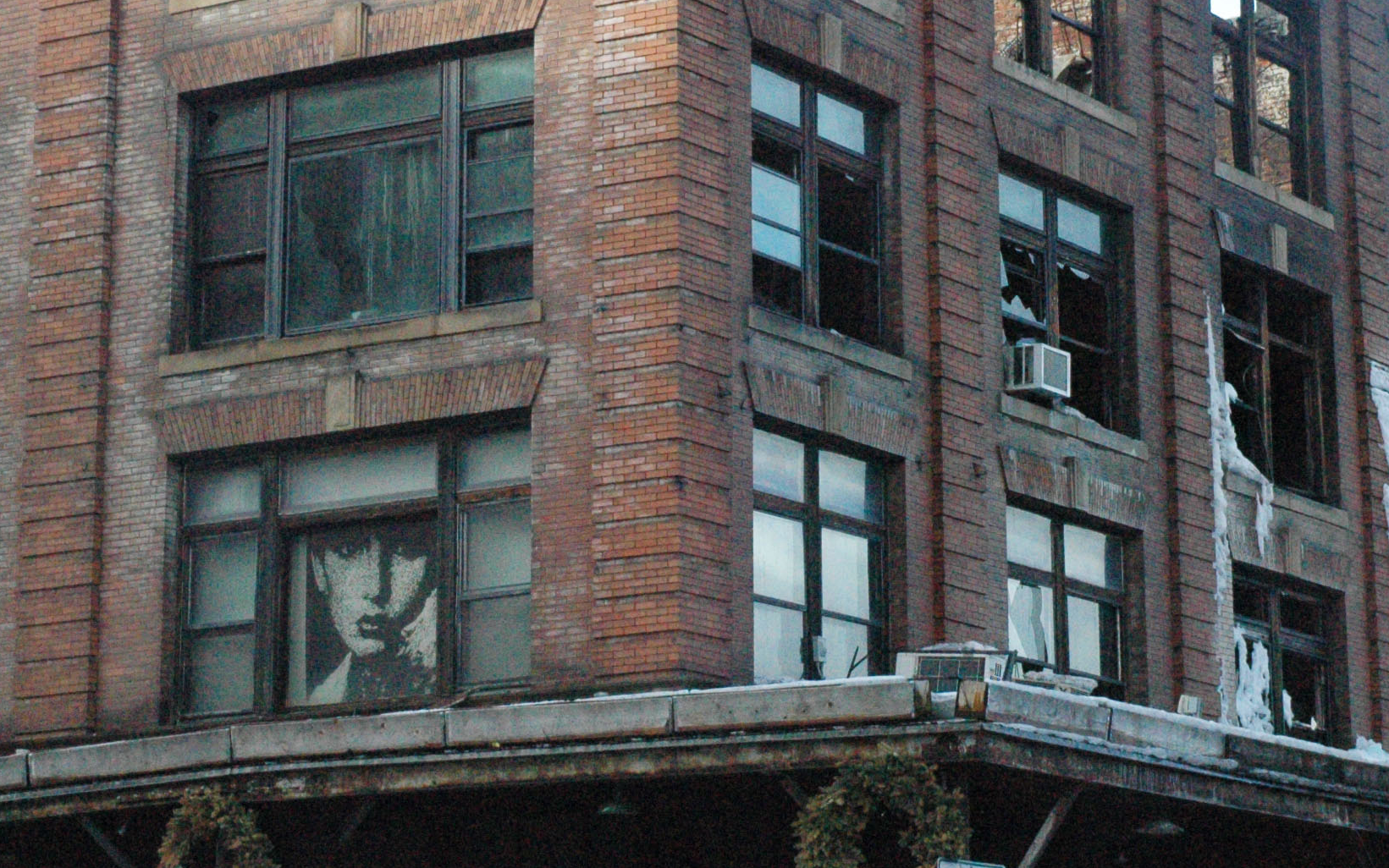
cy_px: 187
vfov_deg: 11.7
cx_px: 923
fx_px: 4240
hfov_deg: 18.6
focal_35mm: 112
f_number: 11
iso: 1600
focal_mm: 40
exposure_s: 1/500
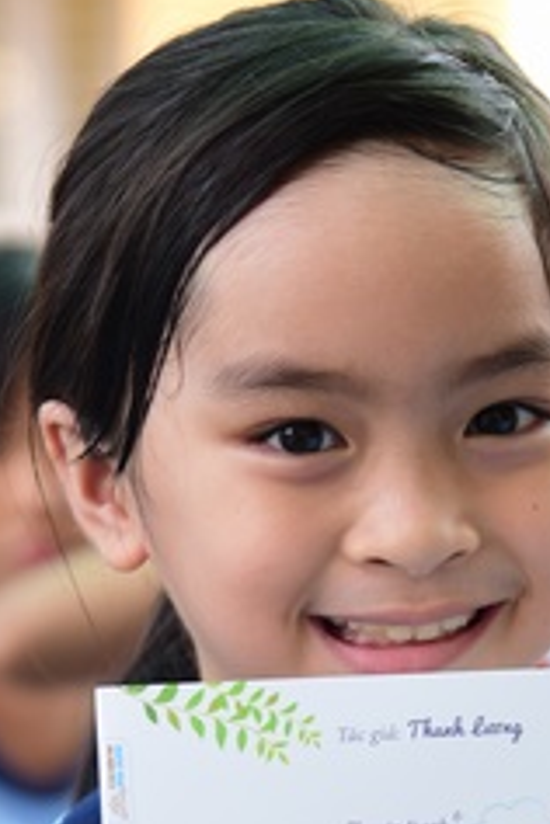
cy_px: 754
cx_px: 381
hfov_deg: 5.5
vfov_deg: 8.1
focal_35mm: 252
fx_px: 5775
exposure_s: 1/100
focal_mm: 92
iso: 250
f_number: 4.5
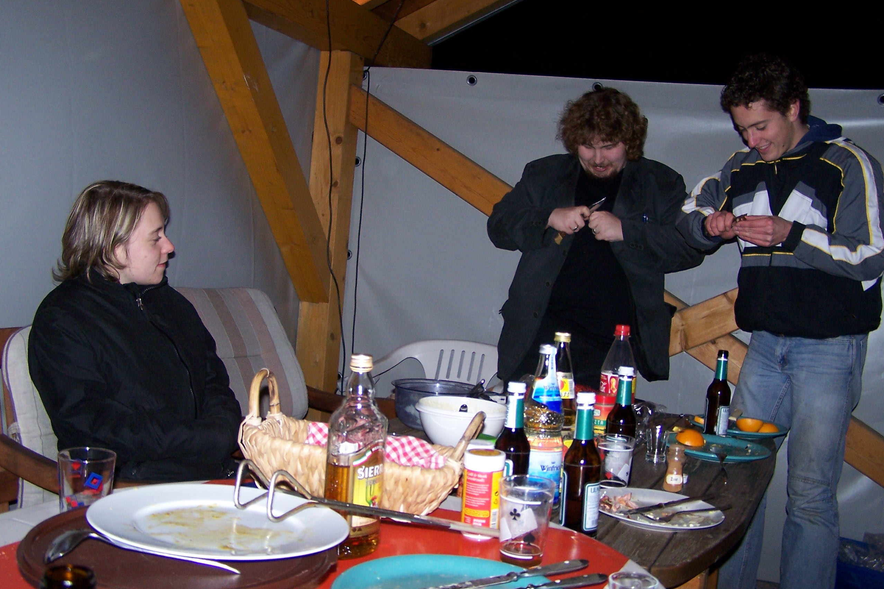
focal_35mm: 40
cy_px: 276
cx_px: 446
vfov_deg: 33.4
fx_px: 982
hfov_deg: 48.5
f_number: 2.8
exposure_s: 1/60
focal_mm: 6.3
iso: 140
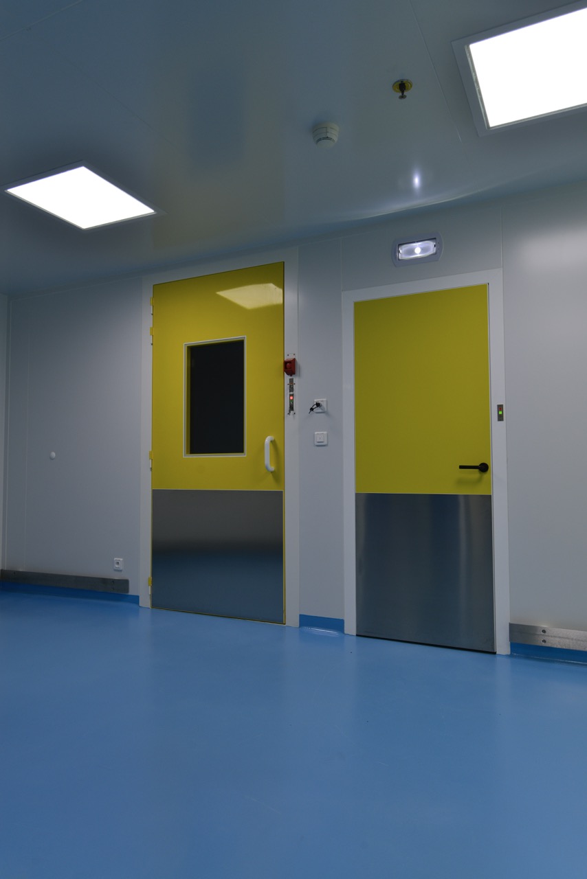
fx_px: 587
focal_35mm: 24
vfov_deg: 73.7
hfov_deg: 53.2
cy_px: 440
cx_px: 294
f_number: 7.1
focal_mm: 24
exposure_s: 1/40
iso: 280
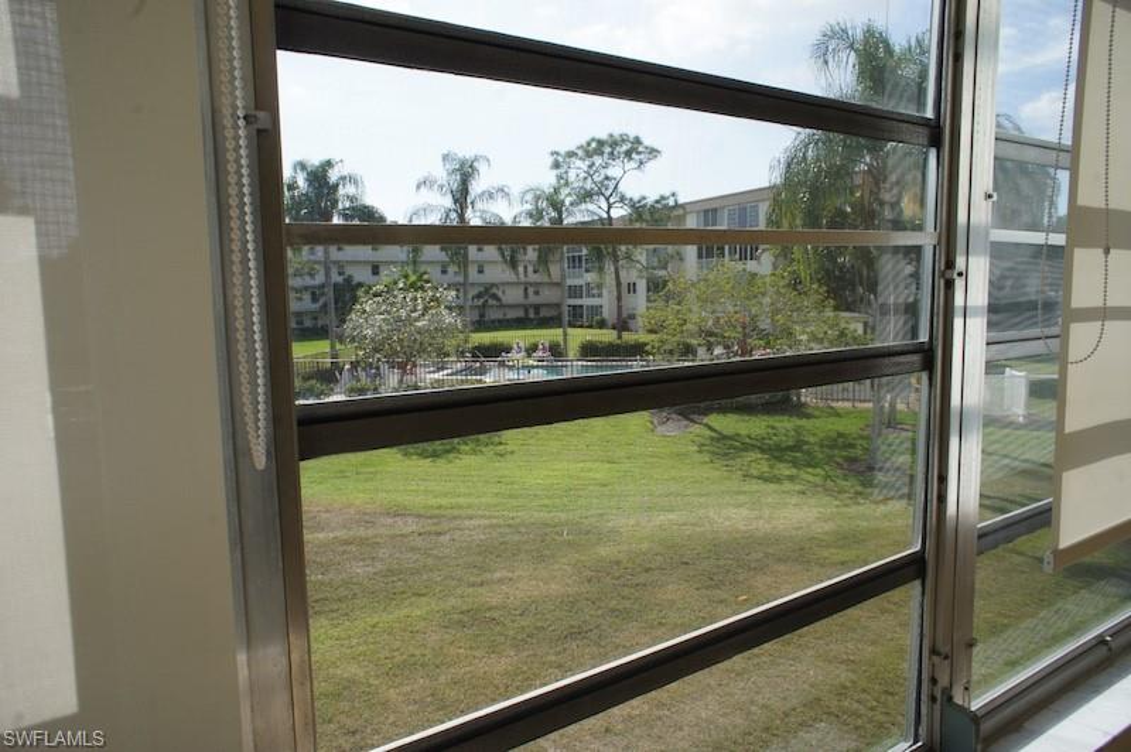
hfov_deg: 73.8
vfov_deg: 53.1
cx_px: 566
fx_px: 753
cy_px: 376
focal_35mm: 24
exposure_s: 1/100
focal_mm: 16
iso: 200
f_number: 11
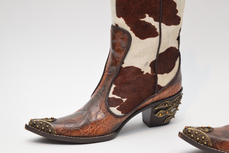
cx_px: 114
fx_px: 525
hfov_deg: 24.6
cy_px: 76
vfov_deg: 16.6
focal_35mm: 82
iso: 800
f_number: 5.6
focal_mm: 55
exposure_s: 1/60
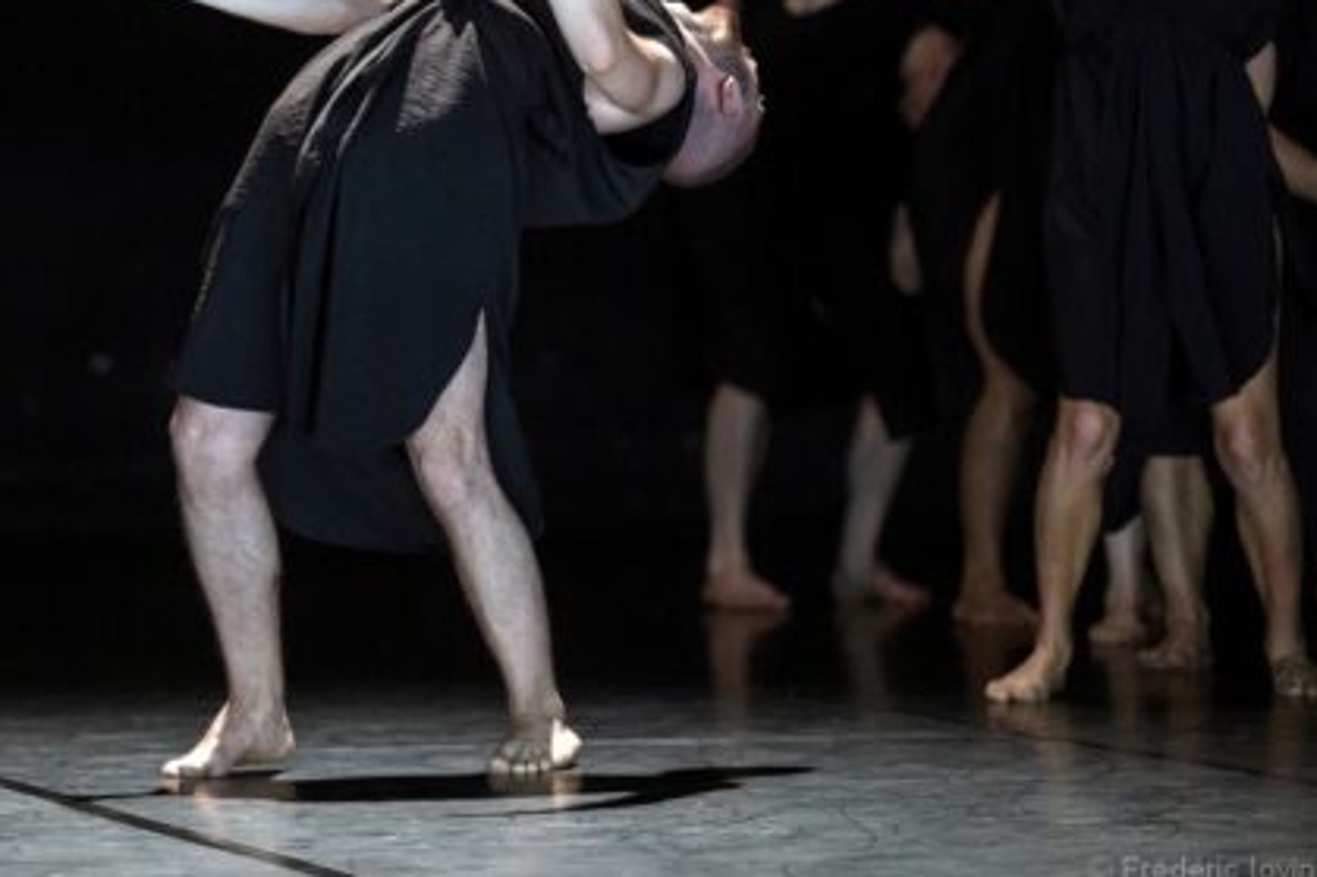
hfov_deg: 7.7
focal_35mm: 267
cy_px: 69
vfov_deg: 5.1
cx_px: 396
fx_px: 9763
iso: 4000
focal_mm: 140
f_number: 2.8
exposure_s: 1/160
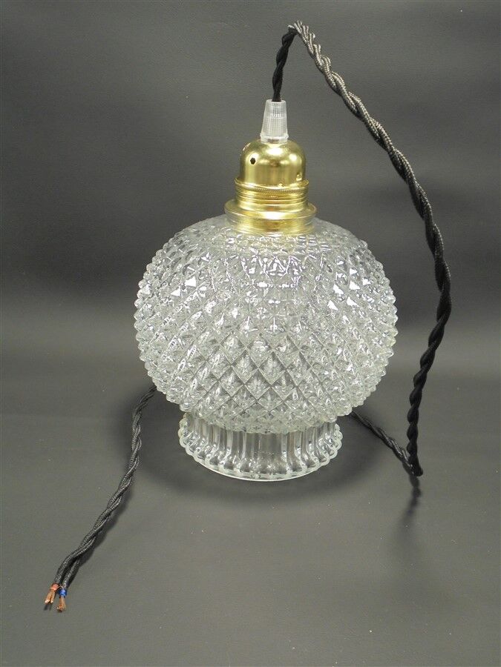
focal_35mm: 38
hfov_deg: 37.7
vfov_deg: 49.0
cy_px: 334
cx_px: 250
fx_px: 733
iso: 250
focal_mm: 6.9
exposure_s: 1/30
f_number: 4.2
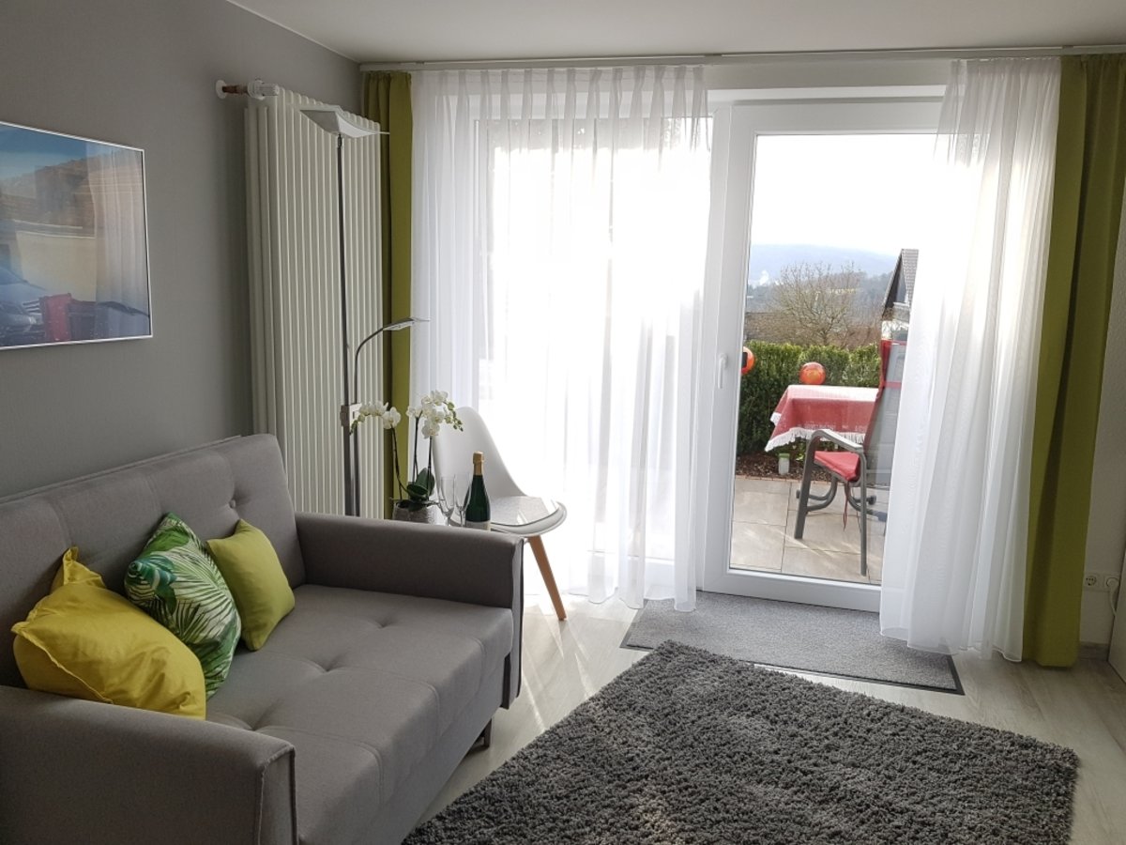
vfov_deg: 53.1
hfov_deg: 67.3
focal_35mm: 26
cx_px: 563
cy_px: 422
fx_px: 846
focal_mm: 4.2
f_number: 1.7
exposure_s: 1/300
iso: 50
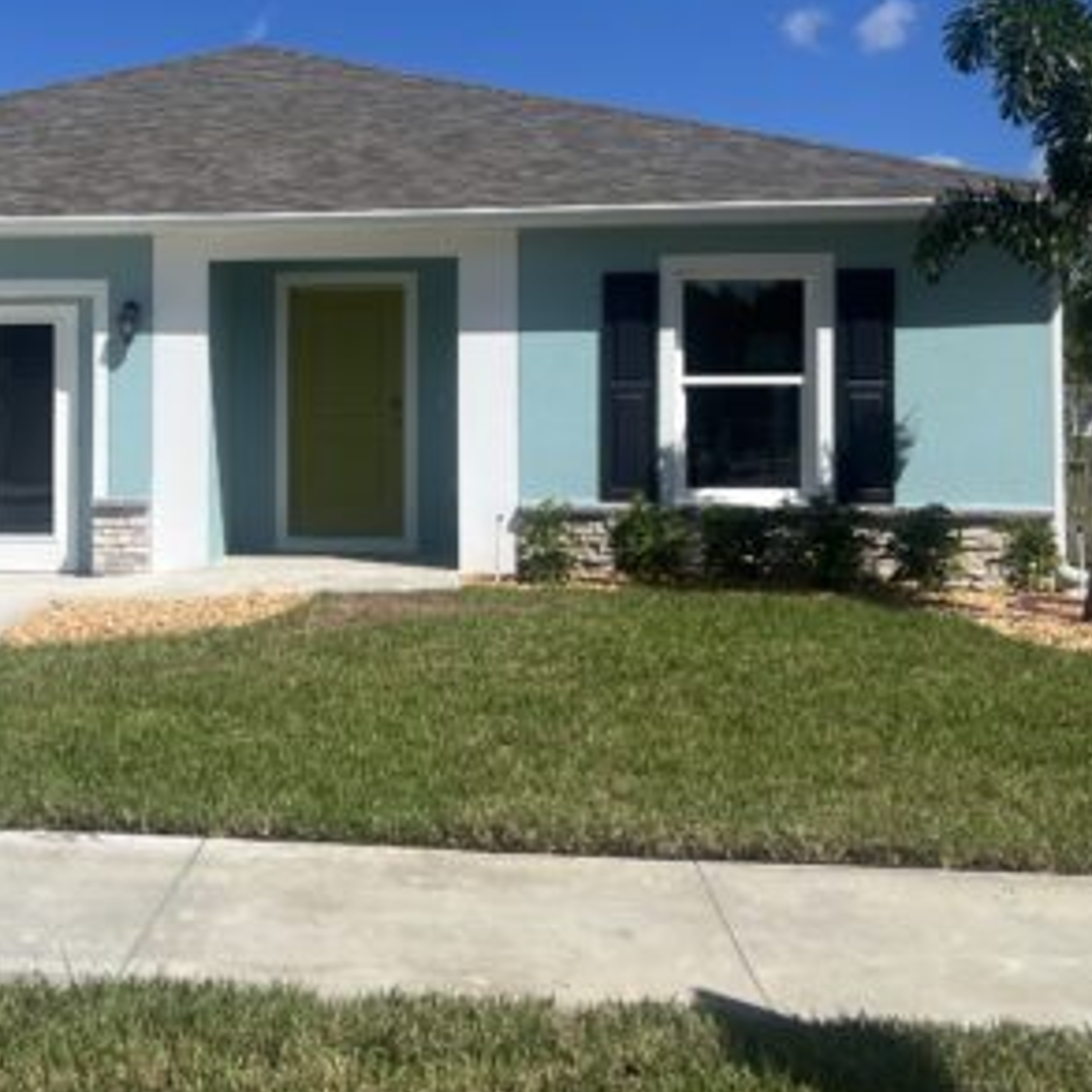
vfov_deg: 35.8
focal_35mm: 47
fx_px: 1677
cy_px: 391
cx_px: 209
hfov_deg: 34.9
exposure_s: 1/8000
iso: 50
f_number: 1.5
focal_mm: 5.7
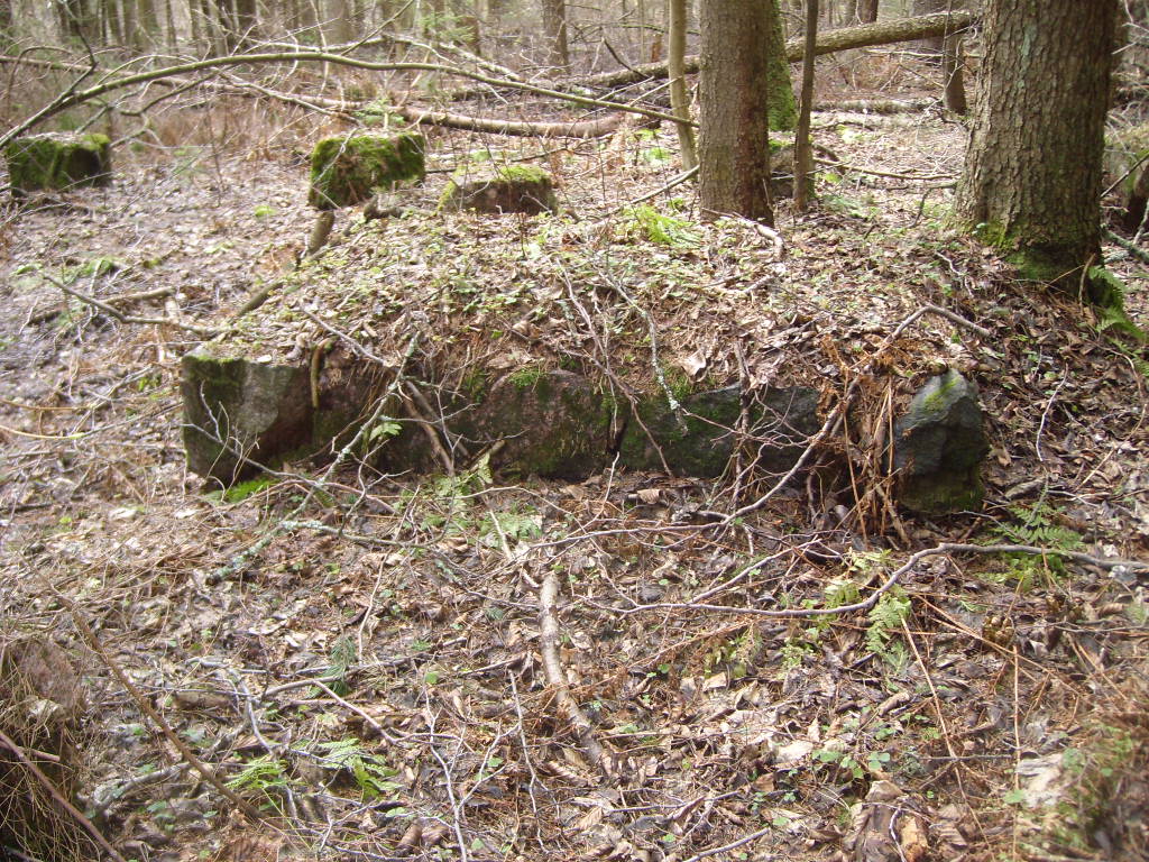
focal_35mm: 35
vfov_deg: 40.7
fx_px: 1162
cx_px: 574
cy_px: 431
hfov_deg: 52.6
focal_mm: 5.8
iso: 50
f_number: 2.8
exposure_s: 1/30
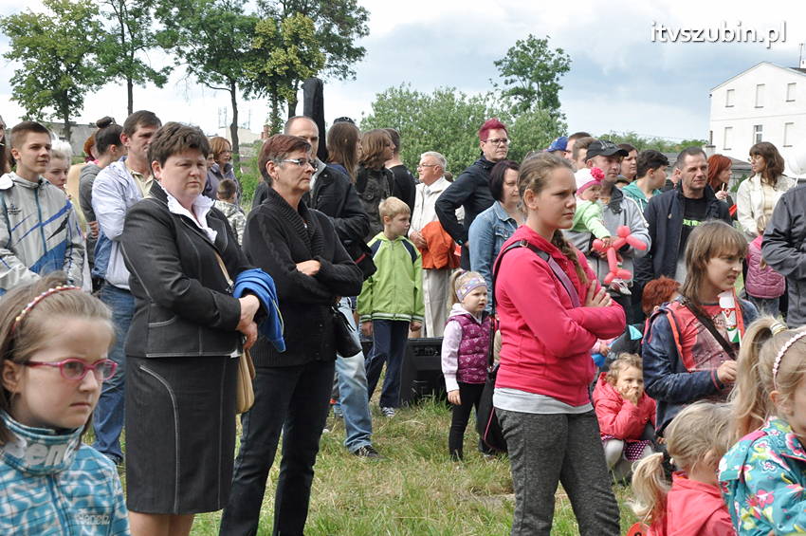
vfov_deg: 15.7
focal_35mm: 87
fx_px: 1946
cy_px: 268
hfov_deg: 23.4
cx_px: 403
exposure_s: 1/160
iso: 1250
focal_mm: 58
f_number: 18
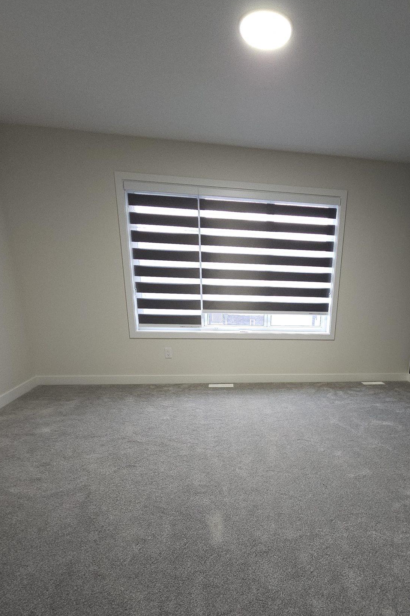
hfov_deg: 62.7
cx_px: 279
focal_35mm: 19
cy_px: 397
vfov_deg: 84.6
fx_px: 325
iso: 160
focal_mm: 2.2
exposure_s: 1/30
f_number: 2.2
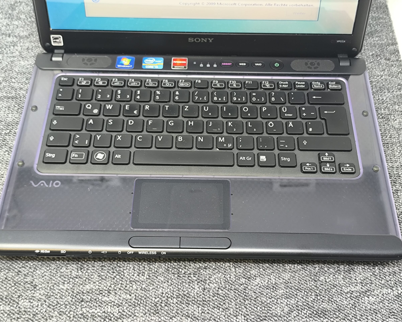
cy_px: 161
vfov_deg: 31.5
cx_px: 206
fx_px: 571
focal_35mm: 48
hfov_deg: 38.8
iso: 640
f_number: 1.65
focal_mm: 6.14
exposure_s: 1/100
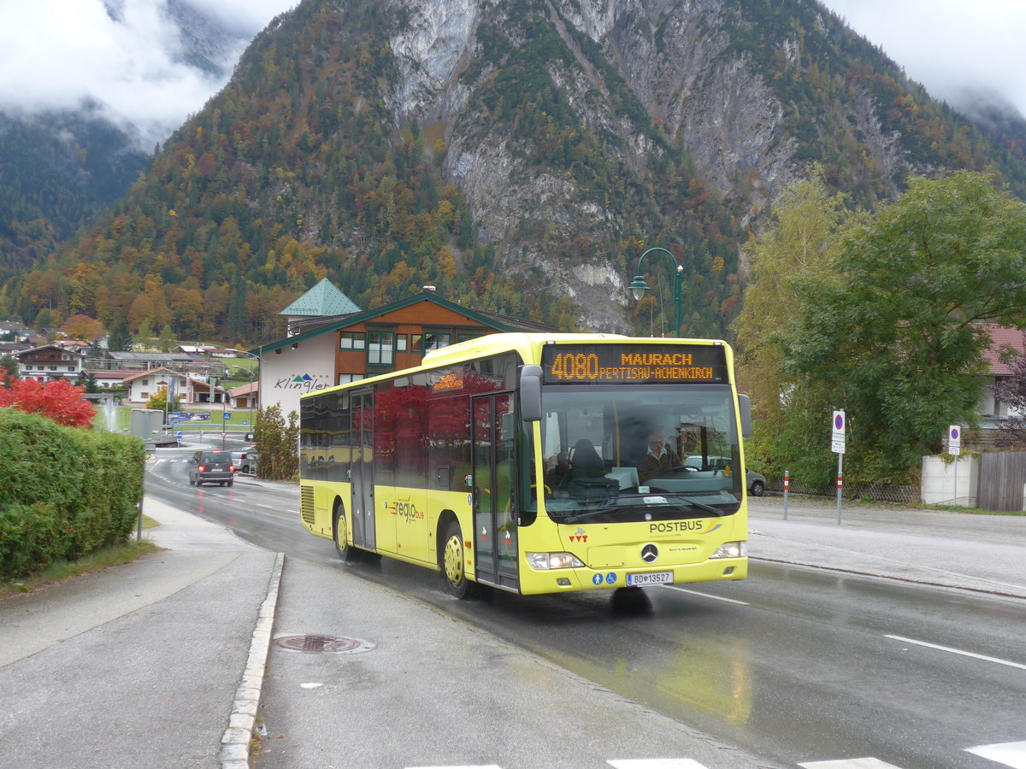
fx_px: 1304
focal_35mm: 44
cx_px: 513
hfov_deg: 42.9
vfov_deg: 32.9
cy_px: 384
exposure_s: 1/250
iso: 100
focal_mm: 9
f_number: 2.8
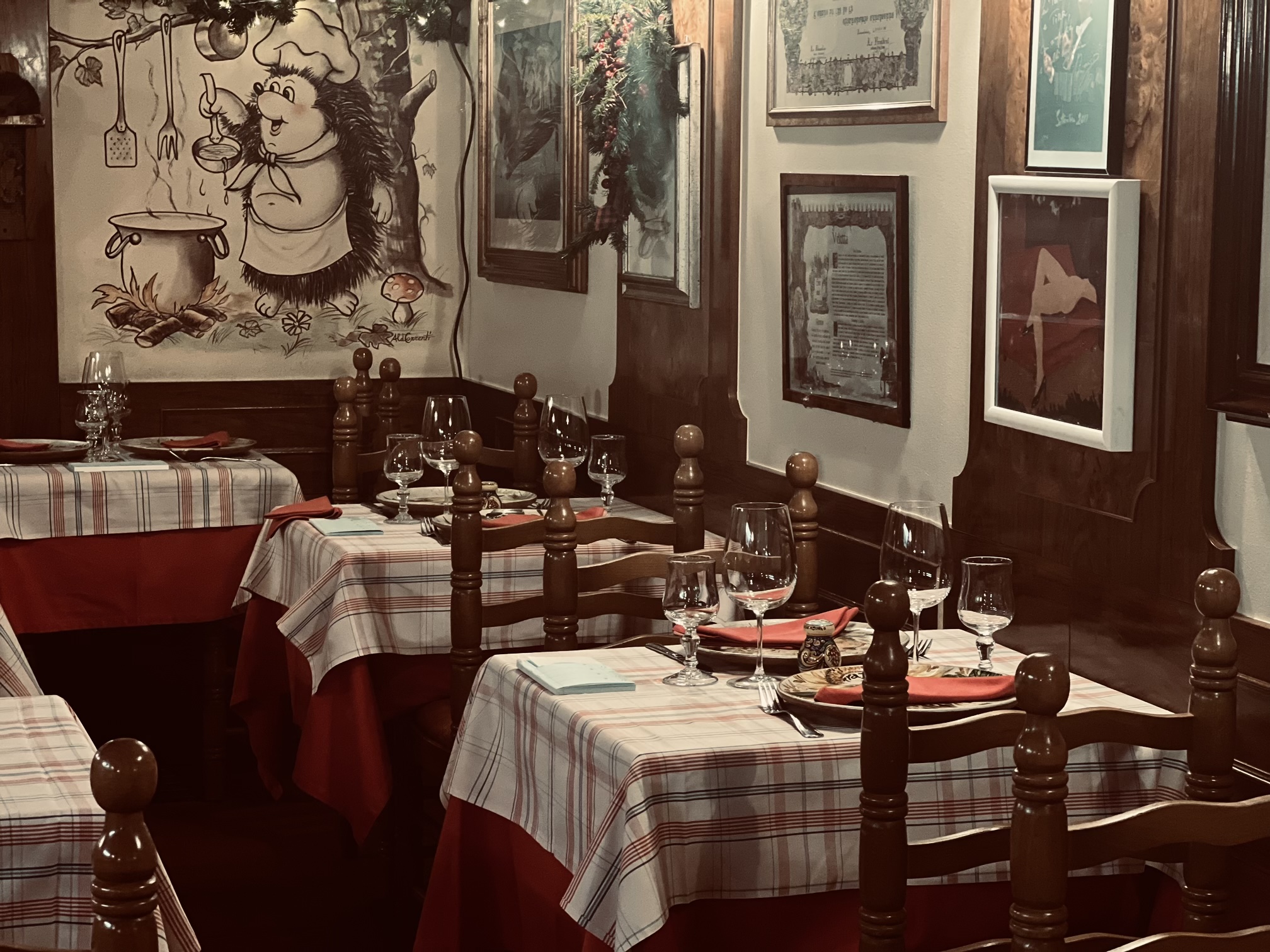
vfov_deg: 19.1
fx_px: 2825
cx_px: 635
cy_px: 476
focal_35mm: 77
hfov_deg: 25.3
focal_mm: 9
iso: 400
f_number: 2.8
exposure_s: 1/20
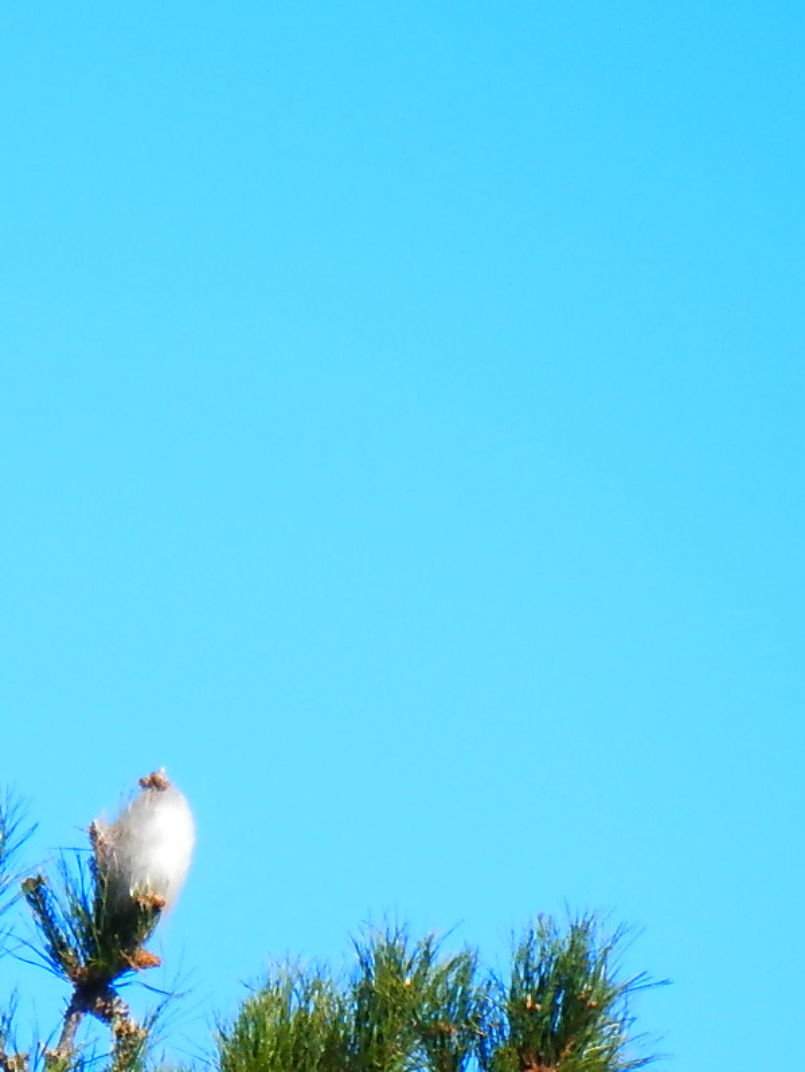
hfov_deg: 1.0
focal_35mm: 1539
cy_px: 908
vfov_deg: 1.3
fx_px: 47694
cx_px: -87
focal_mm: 108
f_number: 6.9
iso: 100
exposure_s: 1/250
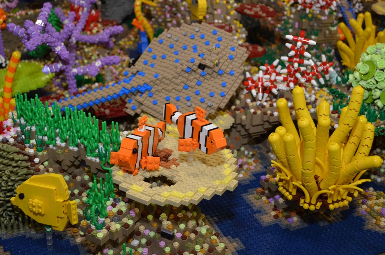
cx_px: 192
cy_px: 128
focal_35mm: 48
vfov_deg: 27.9
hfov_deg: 41.2
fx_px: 512
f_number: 4.8
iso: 1600
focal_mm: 32
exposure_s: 1/60
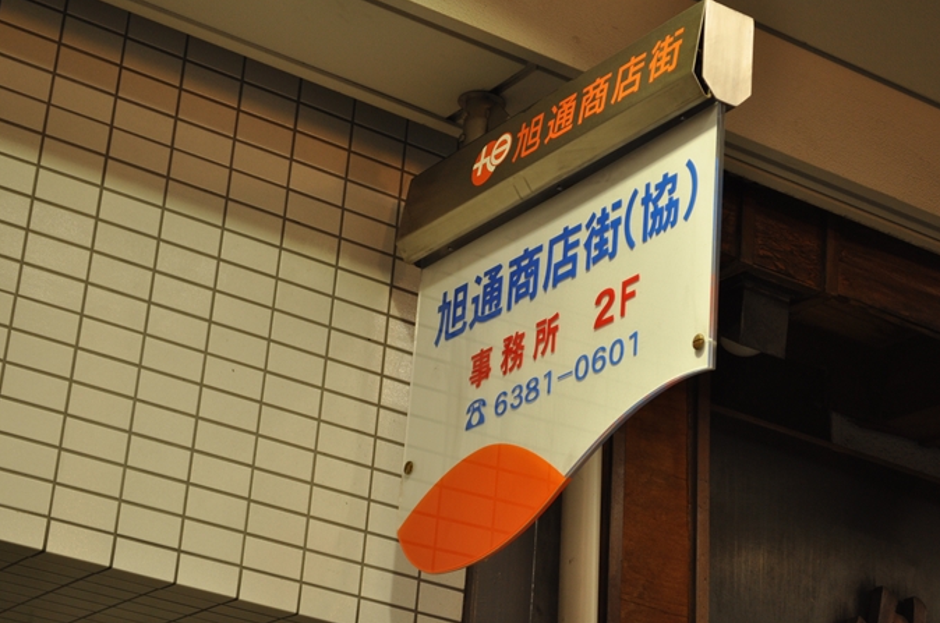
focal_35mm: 89
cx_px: 480
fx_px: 2308
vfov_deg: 15.4
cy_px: 291
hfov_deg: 23.0
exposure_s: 1/40
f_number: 5.6
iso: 400
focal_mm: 55
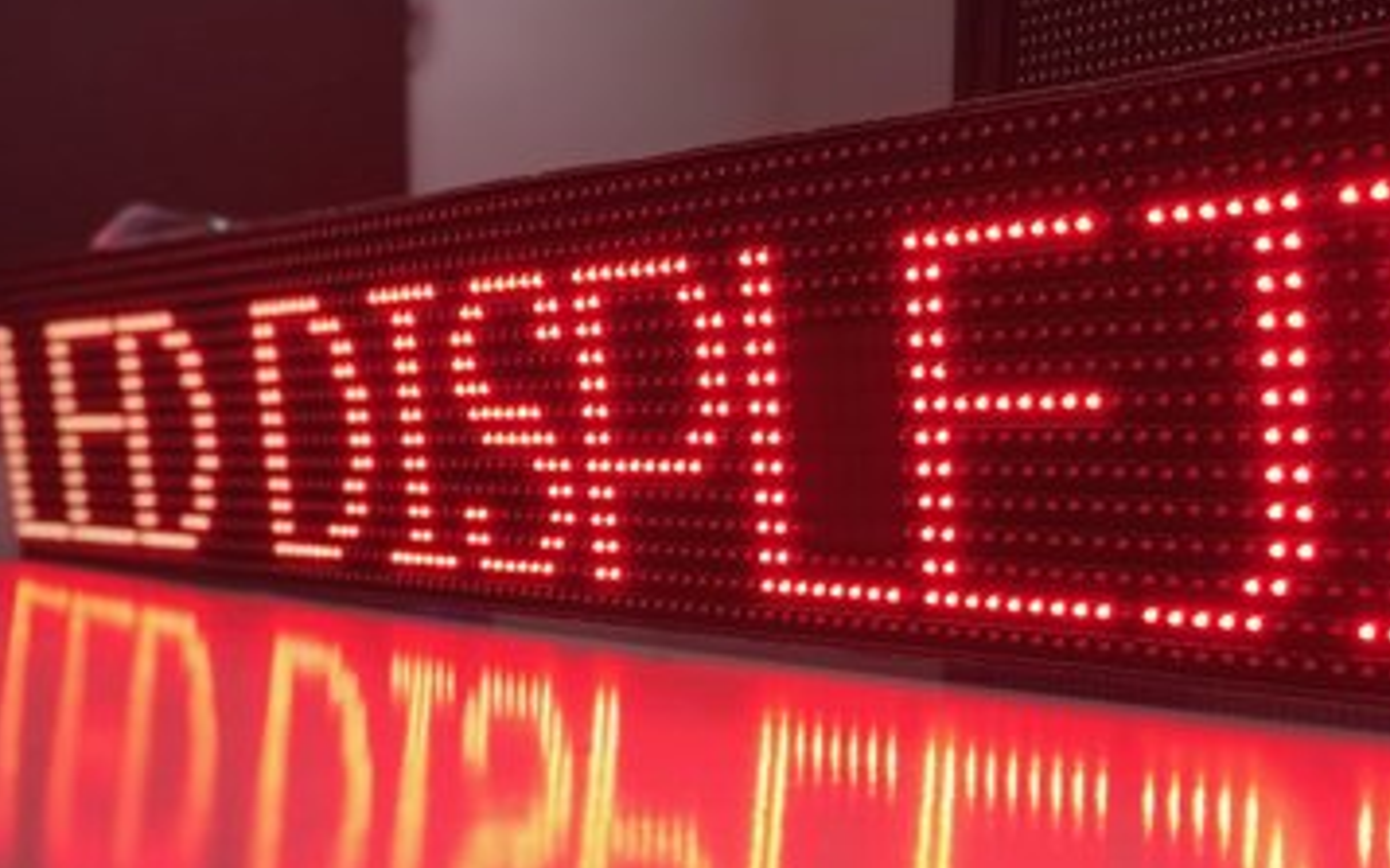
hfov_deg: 29.0
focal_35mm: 71
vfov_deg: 18.3
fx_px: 2689
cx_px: 713
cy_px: 570
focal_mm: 6.6
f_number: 2.8
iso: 64
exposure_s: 1/50
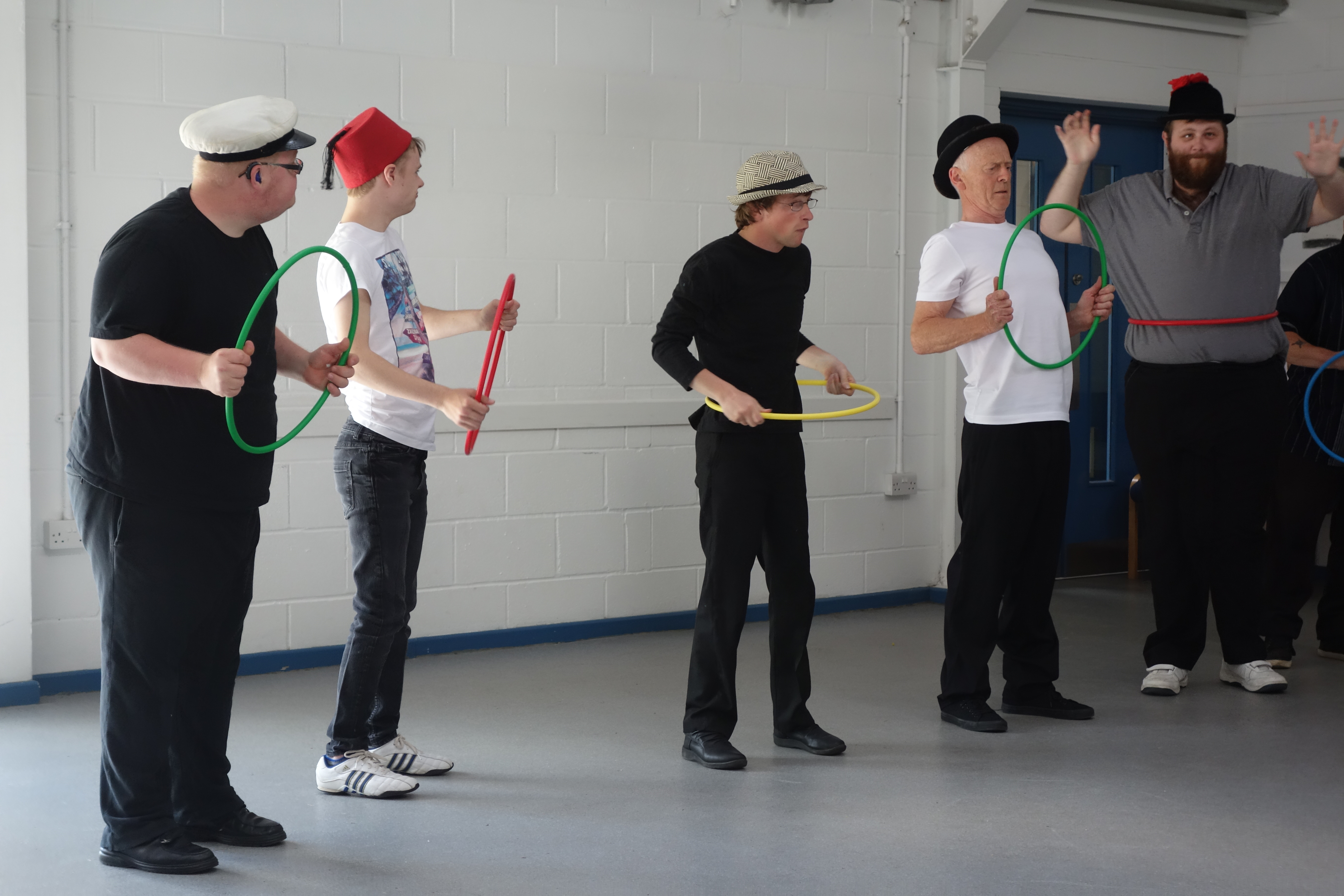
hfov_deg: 29.7
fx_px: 2538
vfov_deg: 20.0
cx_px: 672
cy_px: 448
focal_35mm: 68
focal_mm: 25.32
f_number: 4
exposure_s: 1/100
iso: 500
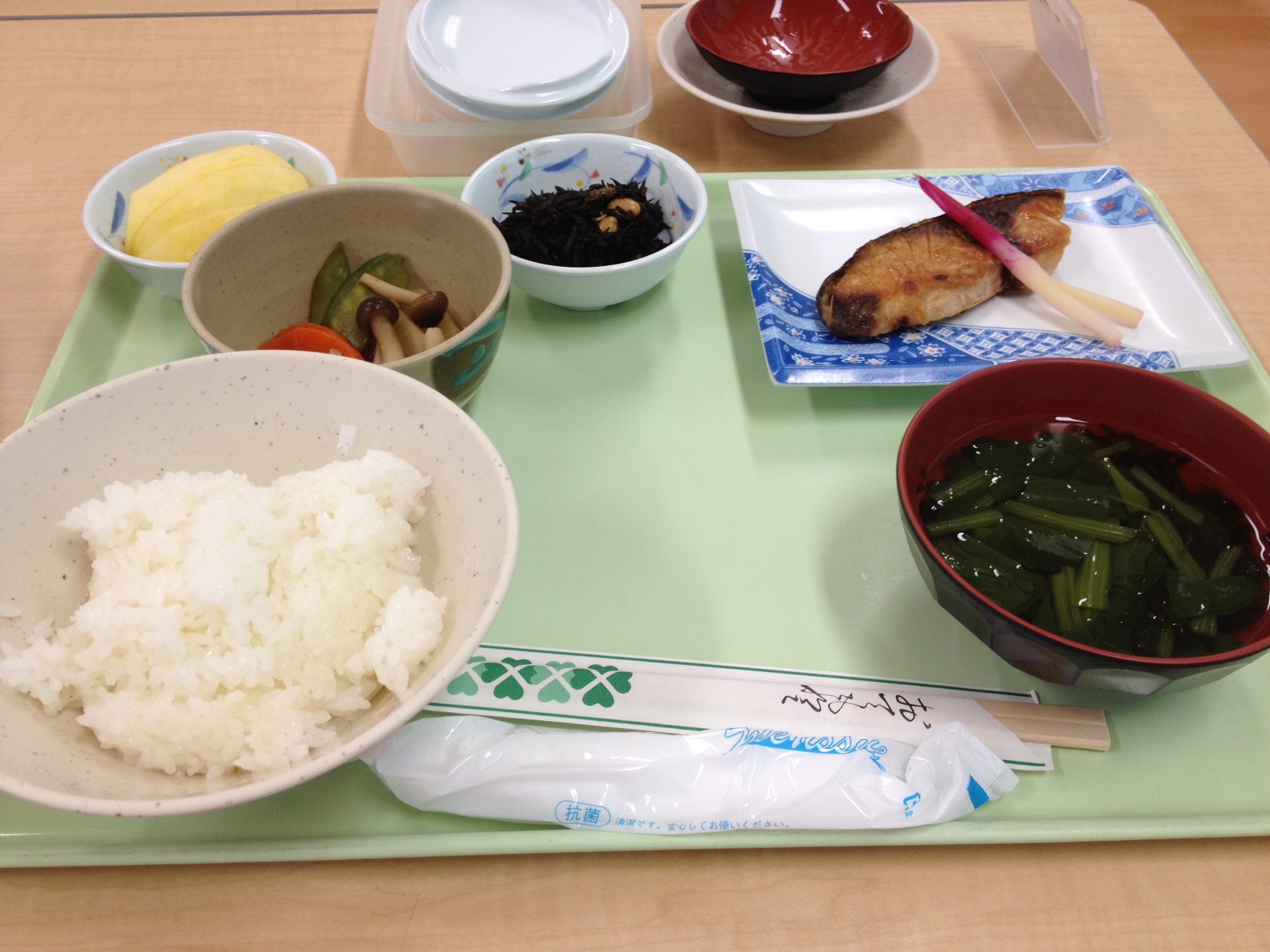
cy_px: 476
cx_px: 635
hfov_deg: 52.6
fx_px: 1284
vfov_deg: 40.7
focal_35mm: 35
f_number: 2.4
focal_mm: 4.28
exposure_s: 1/60
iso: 80
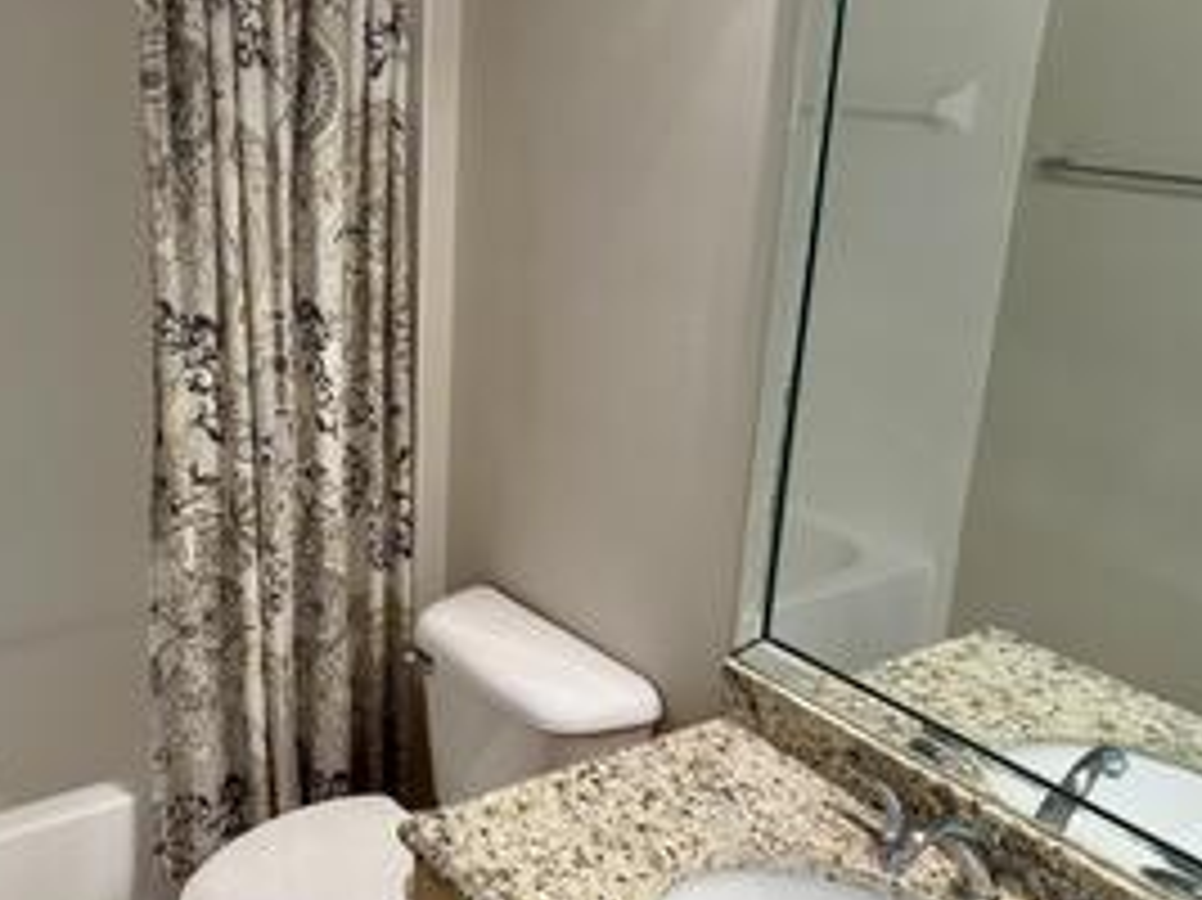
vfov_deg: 39.6
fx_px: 1249
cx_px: 347
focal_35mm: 36
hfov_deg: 49.9
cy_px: 486
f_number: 1.78
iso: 160
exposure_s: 1/120
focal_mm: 6.76
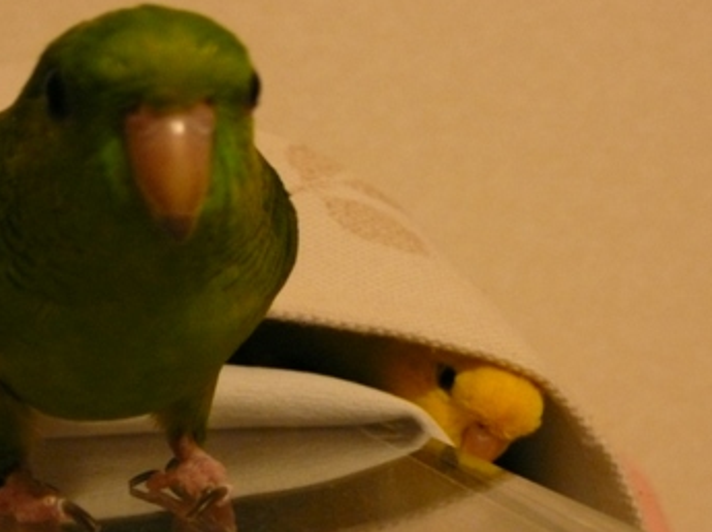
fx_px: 1336
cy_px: 326
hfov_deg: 29.8
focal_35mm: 65
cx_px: 324
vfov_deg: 22.5
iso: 400
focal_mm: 8.2
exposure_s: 1/4
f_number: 4.2
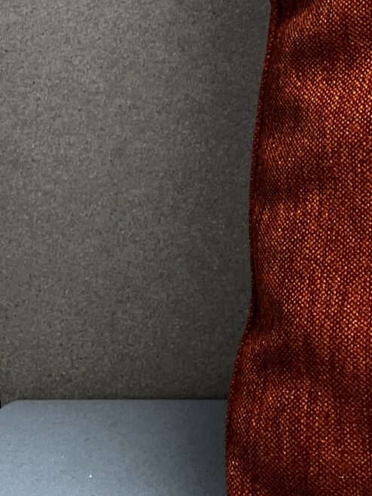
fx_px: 1448
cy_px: -30
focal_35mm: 101
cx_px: 886
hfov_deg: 11.9
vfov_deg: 18.8
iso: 64
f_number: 1.6
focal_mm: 5.1
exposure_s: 1/100
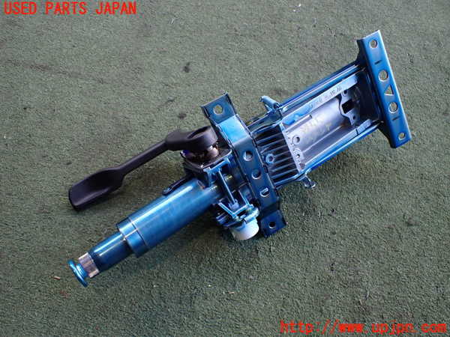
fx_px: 390
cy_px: 168
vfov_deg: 46.8
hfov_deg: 60.0
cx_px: 225
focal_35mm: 30
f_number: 2.3
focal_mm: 5.4
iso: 200
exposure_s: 1/125
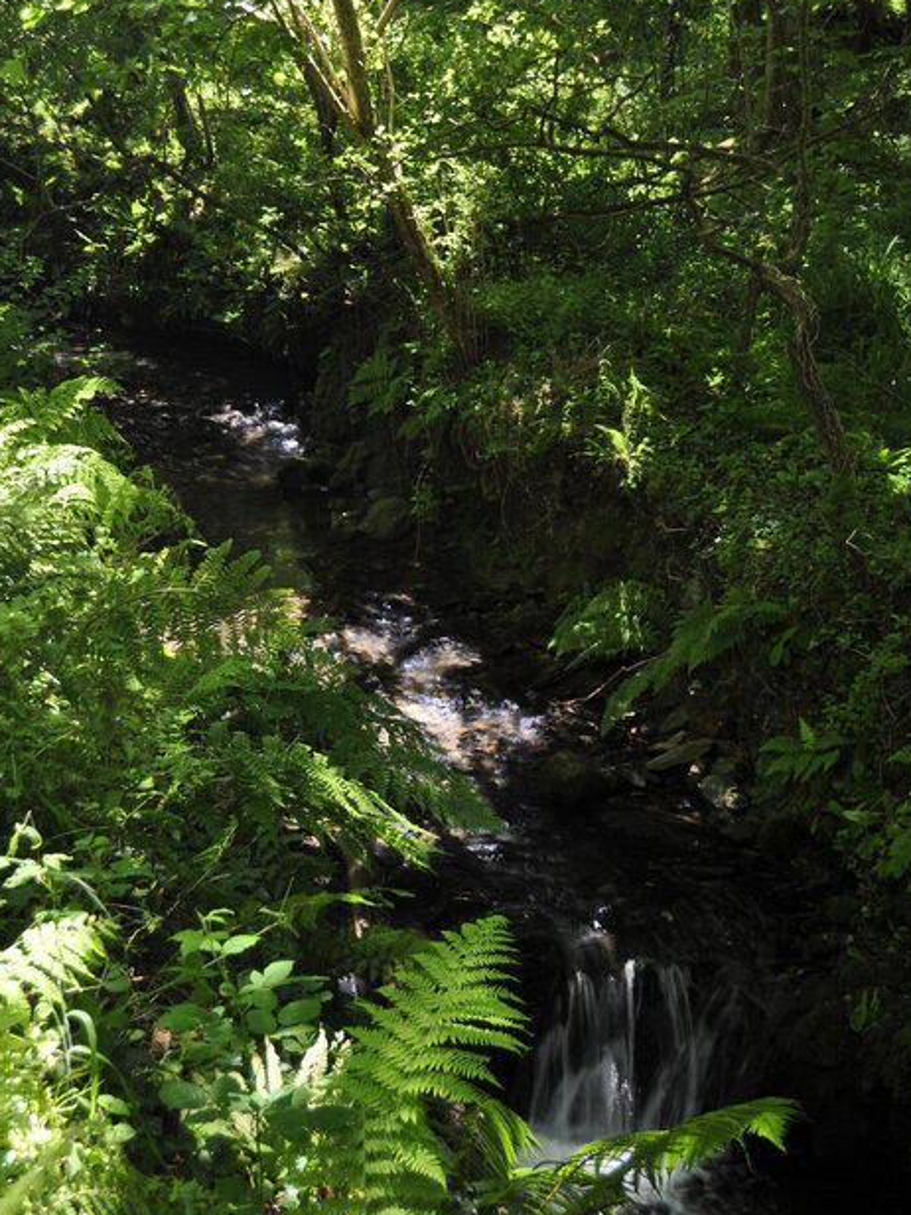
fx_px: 1719
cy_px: 515
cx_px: 483
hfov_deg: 29.7
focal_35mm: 49
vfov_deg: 38.8
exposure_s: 1/15
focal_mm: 26
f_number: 4
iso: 200
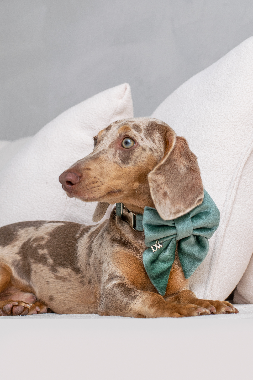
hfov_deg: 18.2
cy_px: 190
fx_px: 791
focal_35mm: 75
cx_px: 126
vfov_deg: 27.0
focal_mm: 50
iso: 160
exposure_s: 1/200
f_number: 6.3
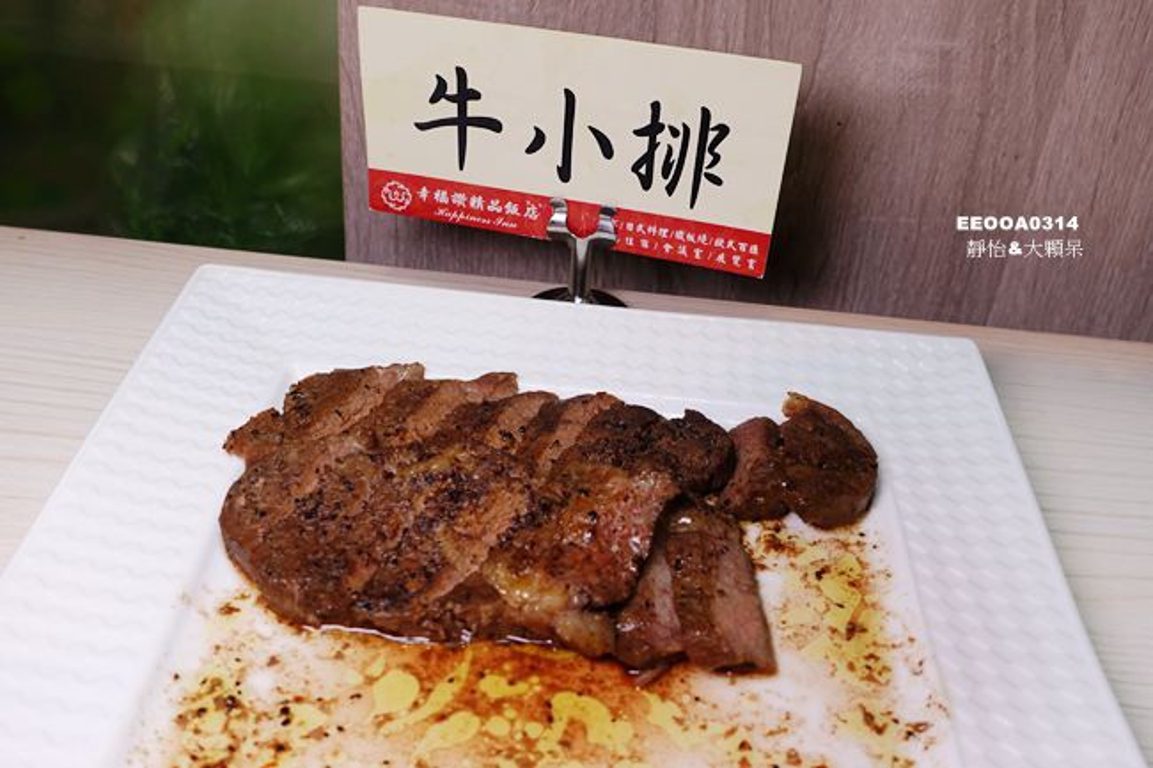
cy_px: 384
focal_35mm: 38
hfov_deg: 50.7
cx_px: 576
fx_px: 1217
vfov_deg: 35.0
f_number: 3.5
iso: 125
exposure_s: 1/80
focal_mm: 13.92
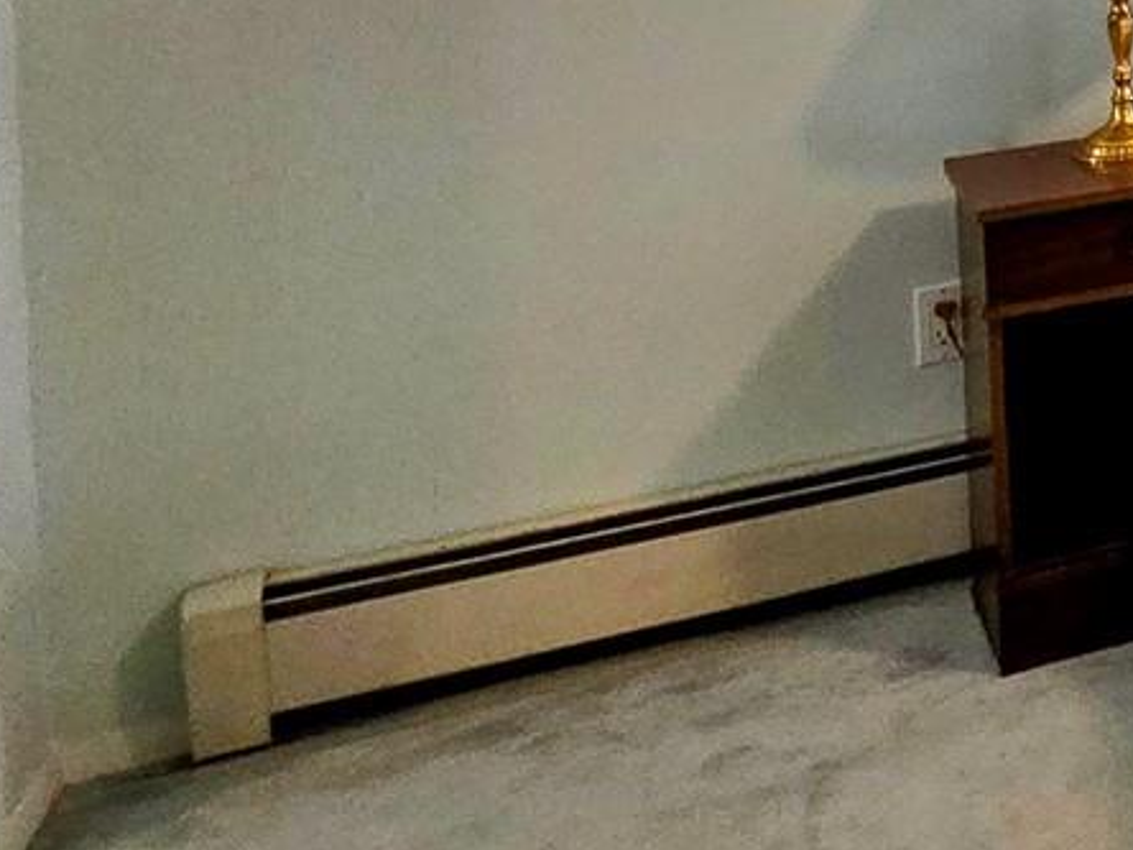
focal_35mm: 60
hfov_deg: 20.4
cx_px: 2128
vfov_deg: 21.5
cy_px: -329
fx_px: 1964
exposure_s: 1/60
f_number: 2.2
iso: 160
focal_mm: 2.2
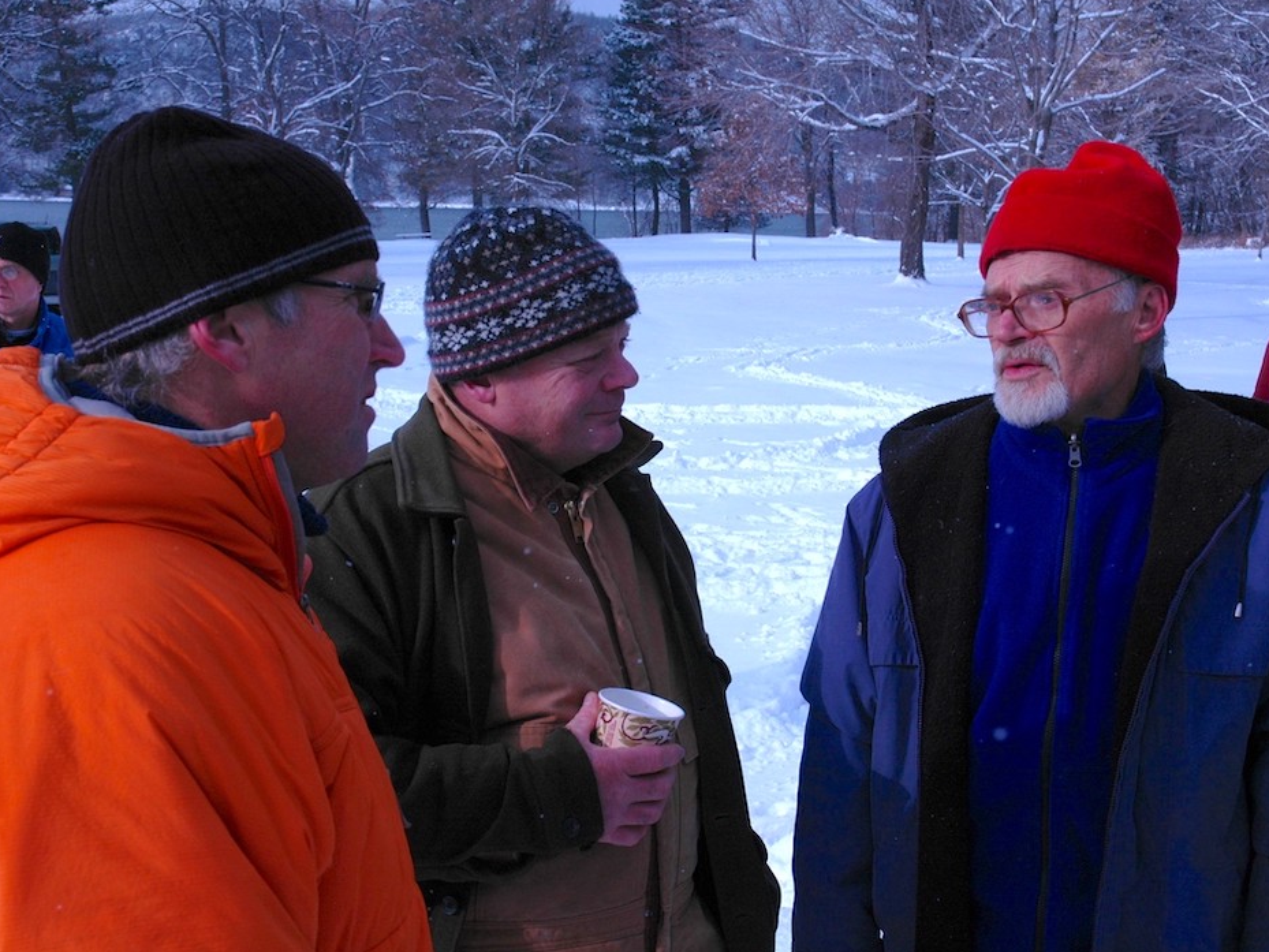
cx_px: 658
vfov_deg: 29.9
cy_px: 488
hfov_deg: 39.2
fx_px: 1780
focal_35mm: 49
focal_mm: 29
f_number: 9
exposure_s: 1/1000
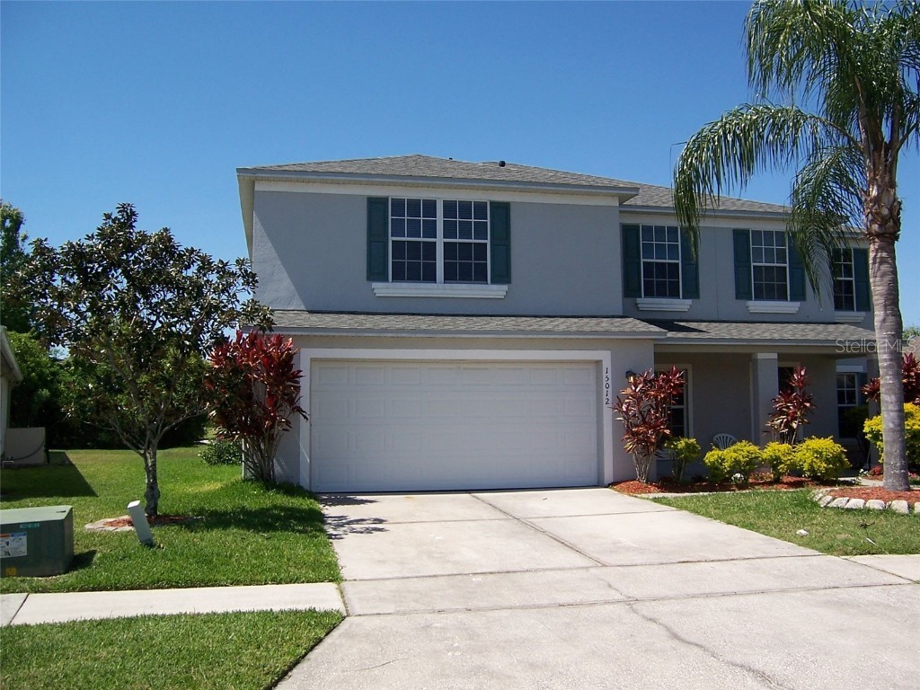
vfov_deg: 42.9
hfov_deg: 55.4
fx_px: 877
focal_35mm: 33
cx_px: 460
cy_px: 345
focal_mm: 5.5
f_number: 4
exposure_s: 1/750
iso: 80
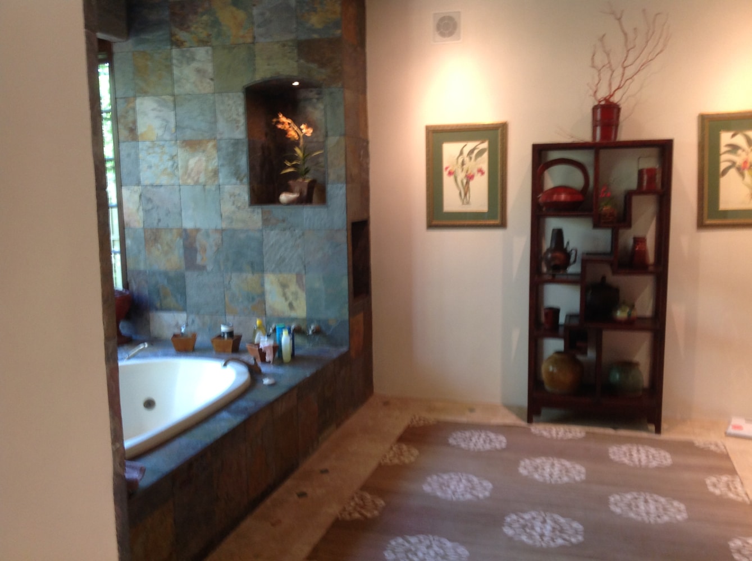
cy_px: 280
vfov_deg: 40.6
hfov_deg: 52.7
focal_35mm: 35
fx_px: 759
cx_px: 376
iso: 100
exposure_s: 1/15
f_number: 2.4
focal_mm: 4.28
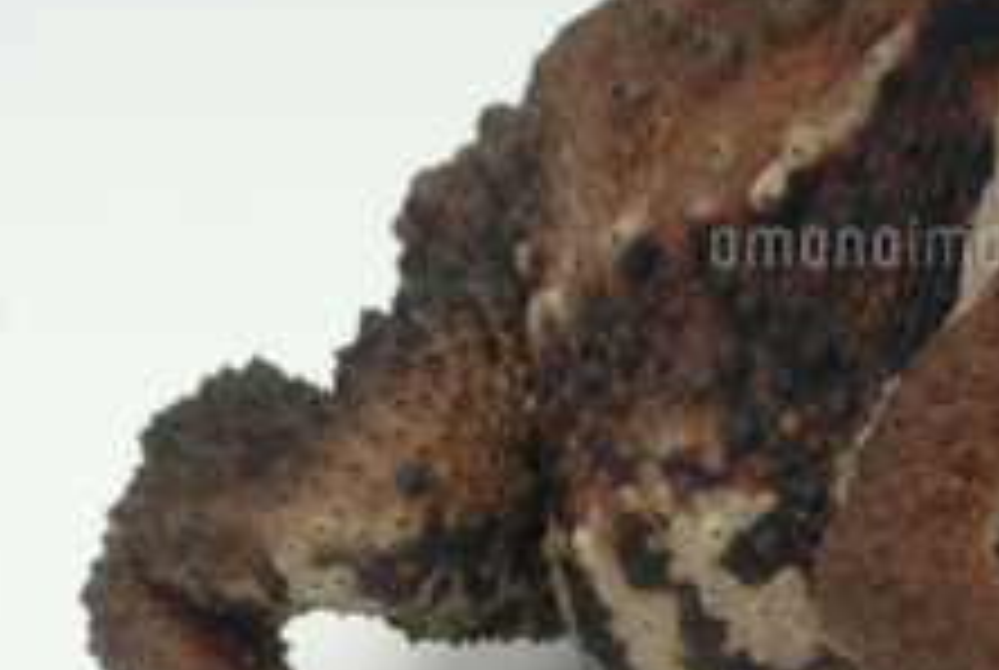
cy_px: 252
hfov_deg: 7.9
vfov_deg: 5.3
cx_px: 900
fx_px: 7202
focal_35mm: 259
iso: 100
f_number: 20
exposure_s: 1/250
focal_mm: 60
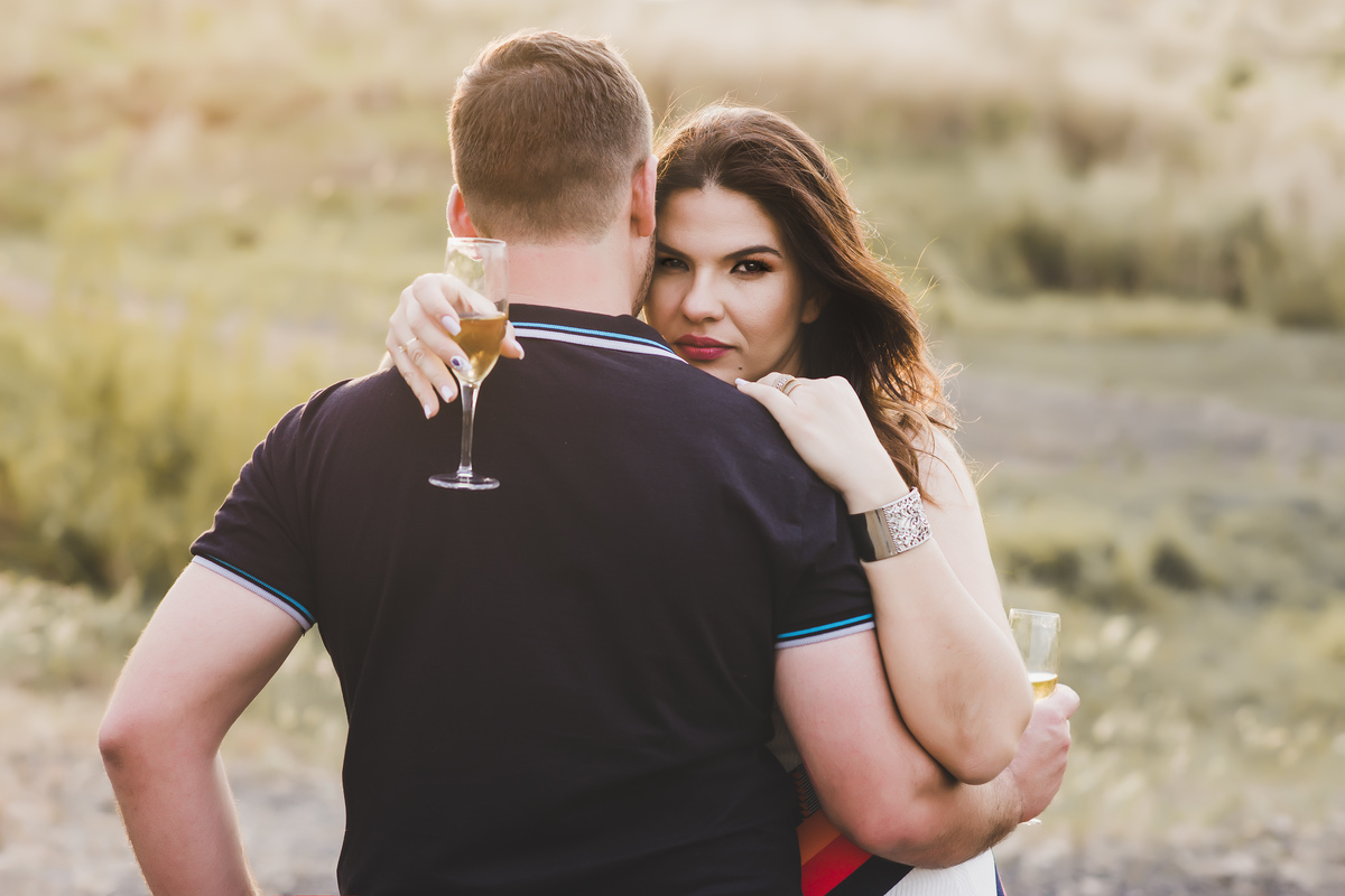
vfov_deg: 16.1
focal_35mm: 85
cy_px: 448
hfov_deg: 23.9
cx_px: 672
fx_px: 3175
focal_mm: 85
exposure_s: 1/160
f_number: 3.5
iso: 100
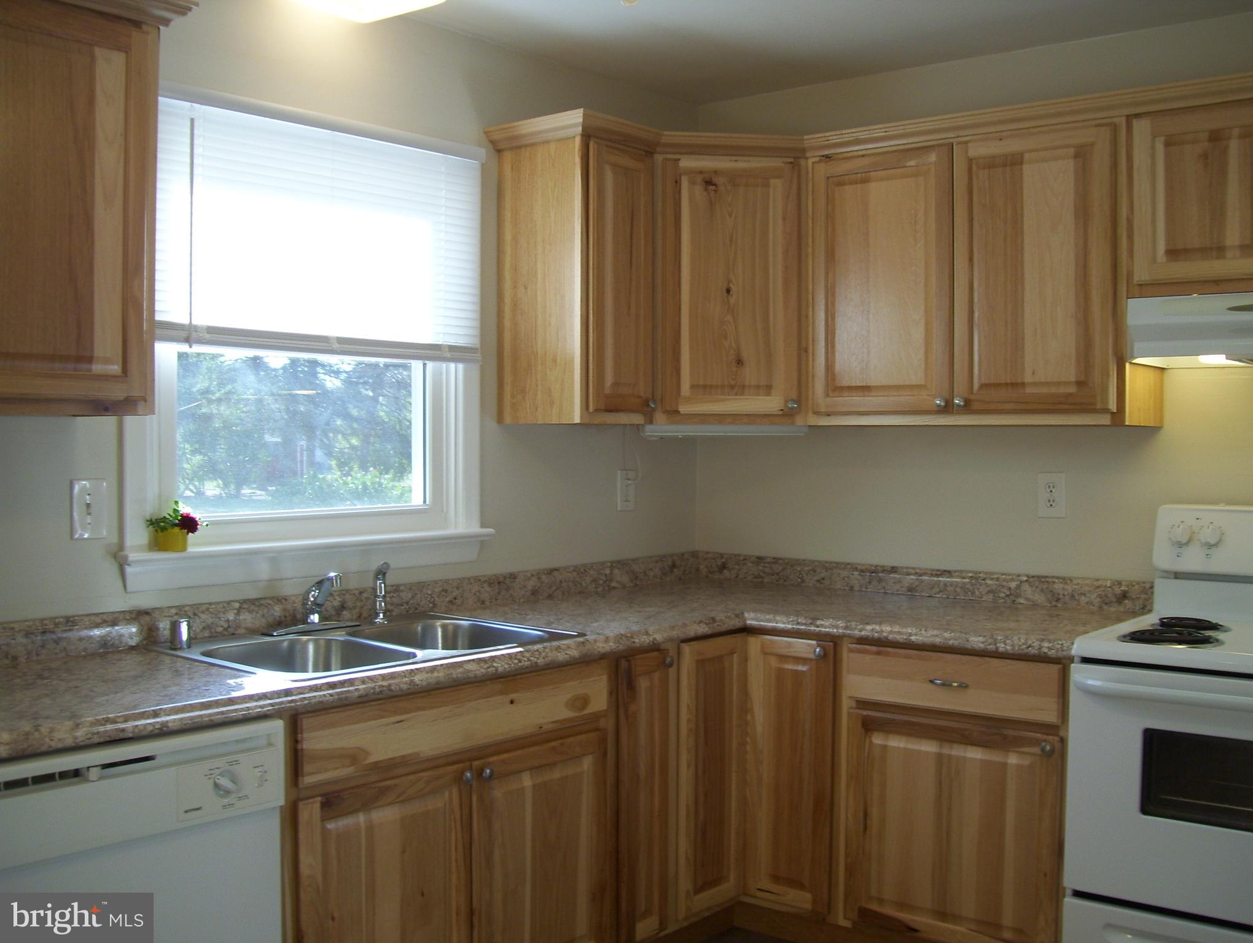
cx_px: 626
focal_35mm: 36
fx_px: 1305
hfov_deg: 51.3
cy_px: 472
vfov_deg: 39.7
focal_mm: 6
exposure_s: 1/60
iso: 80
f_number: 2.7
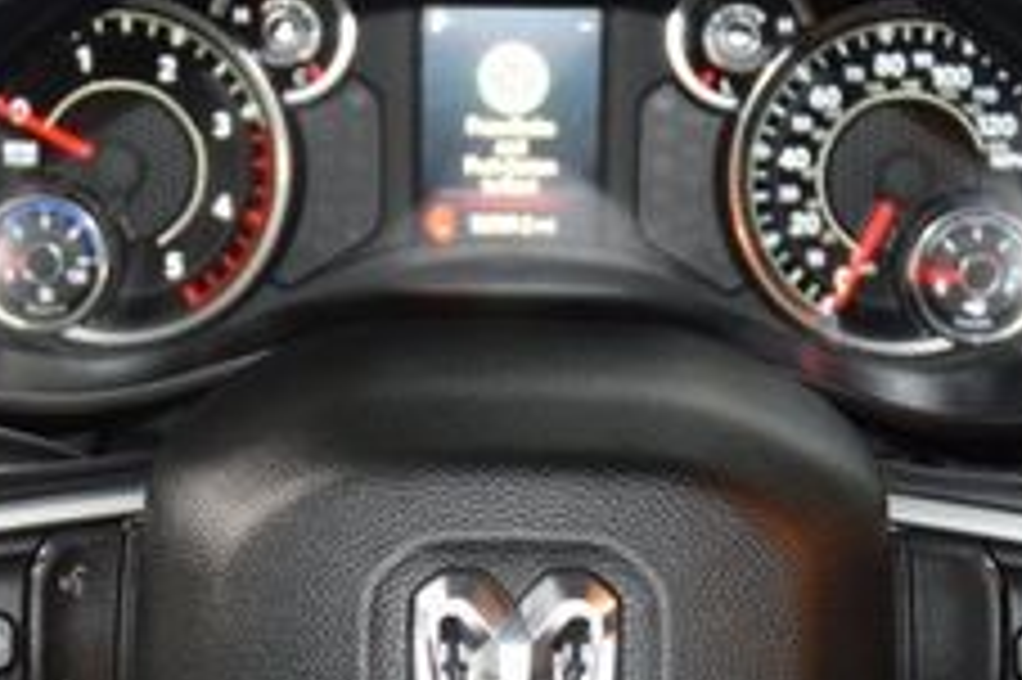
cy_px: 597
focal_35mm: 114
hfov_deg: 17.9
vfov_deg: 11.9
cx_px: 513
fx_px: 3246
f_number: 3.8
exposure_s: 1/60
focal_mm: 27
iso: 1600
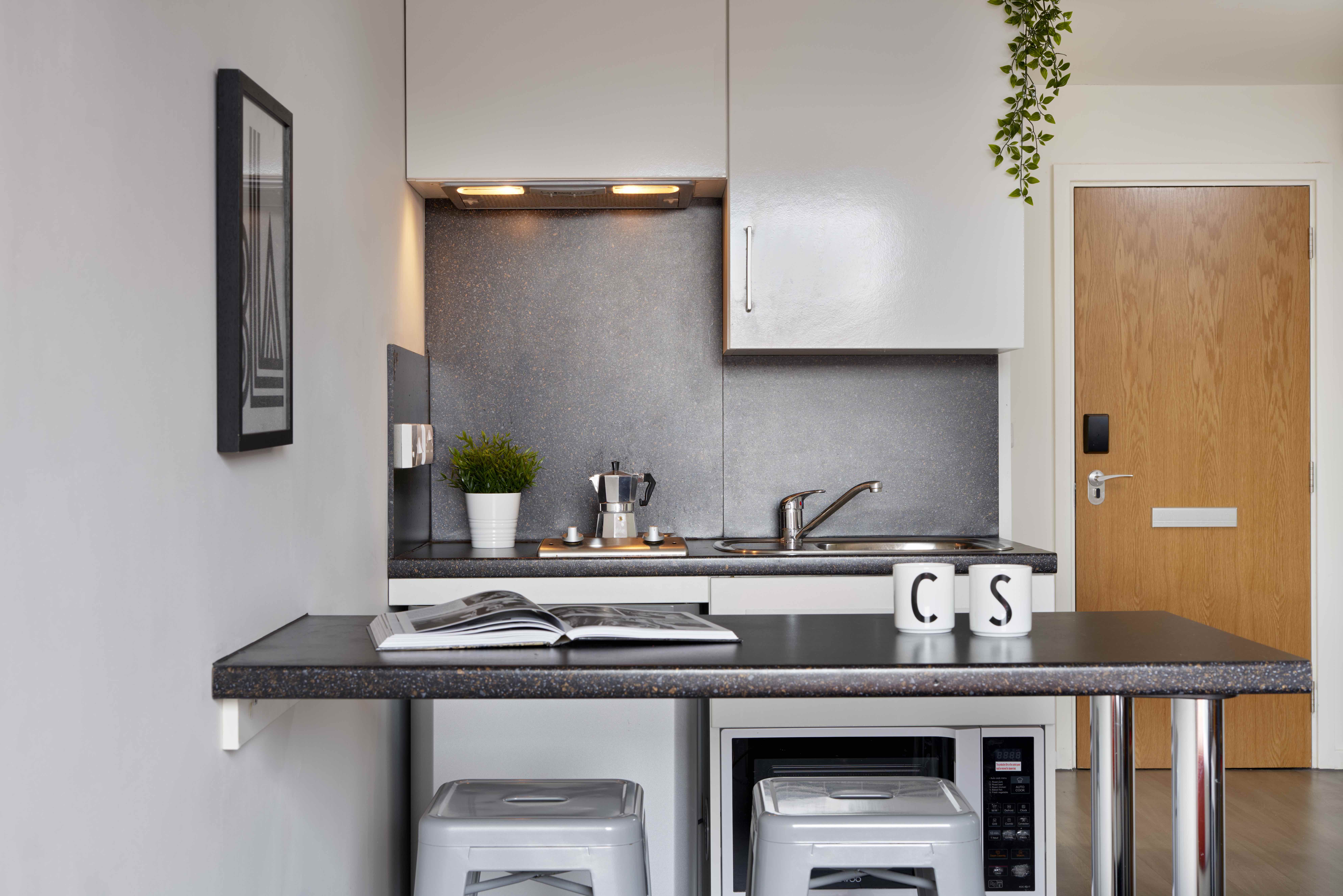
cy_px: 448
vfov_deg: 27.0
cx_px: 672
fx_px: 1865
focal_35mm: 50
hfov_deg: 39.6
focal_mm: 50
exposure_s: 1.3
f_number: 10
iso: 50
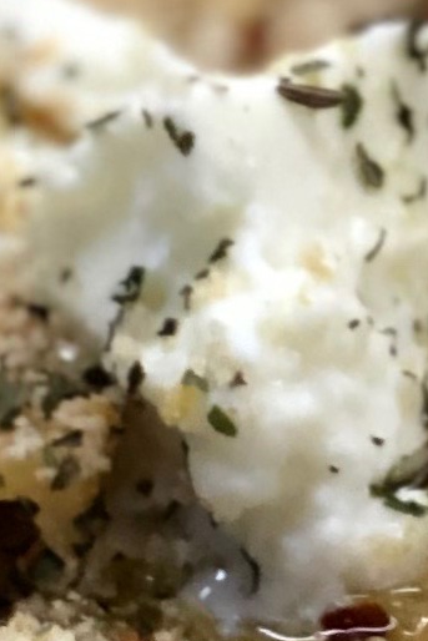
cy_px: 537
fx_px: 8286
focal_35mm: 465
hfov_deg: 2.9
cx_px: -1233
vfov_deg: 4.4
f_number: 2.8
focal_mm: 6.6
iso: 64
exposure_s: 1/33
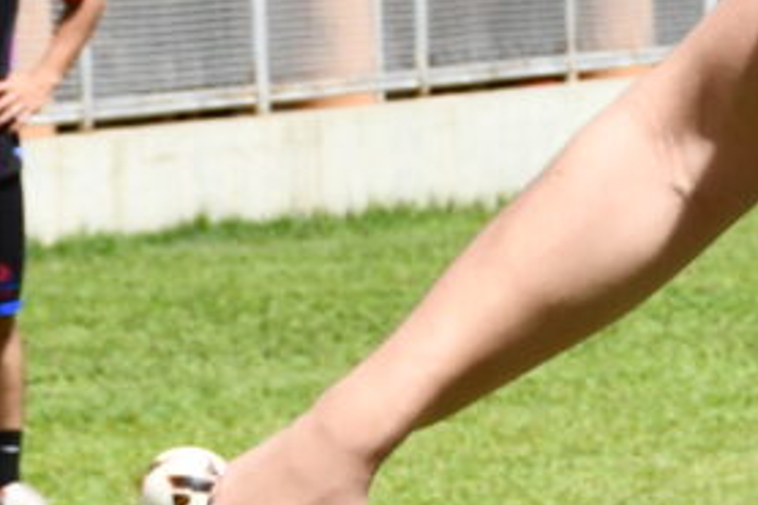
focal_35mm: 622
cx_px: 1197
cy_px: 475
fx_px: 13088
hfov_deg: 3.3
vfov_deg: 2.2
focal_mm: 60
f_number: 8
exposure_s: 1/500
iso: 200
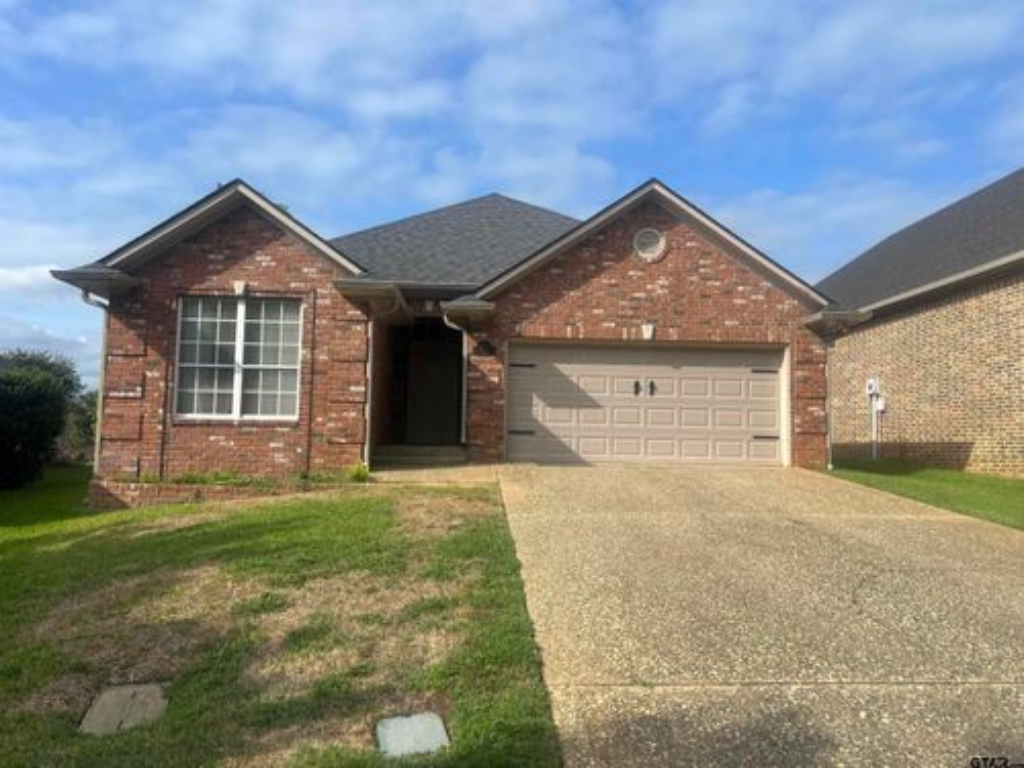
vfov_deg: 53.1
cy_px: 384
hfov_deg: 67.3
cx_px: 512
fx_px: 769
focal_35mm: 26
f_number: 1.5
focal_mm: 5.7
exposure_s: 1/4630
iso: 50
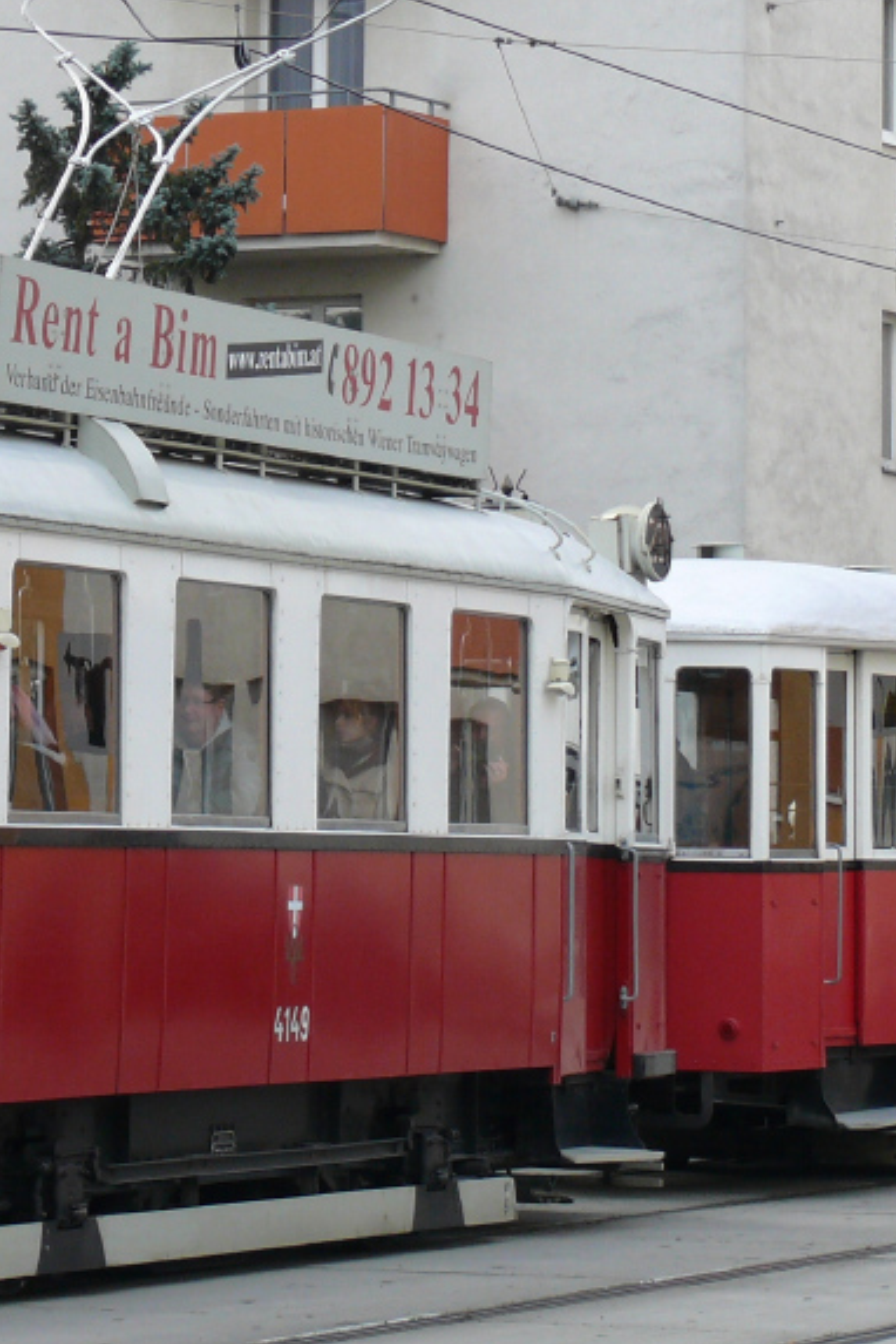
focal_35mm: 177
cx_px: 91
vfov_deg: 11.6
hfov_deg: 7.7
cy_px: 383
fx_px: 6607
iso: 100
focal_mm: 15.8
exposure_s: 1/200
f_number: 4
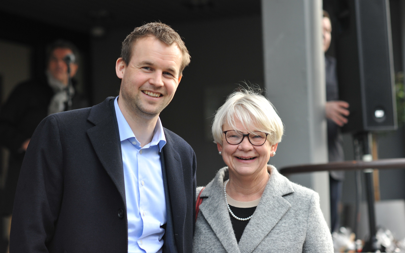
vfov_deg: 15.0
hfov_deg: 23.8
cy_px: 118
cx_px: 203
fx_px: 960
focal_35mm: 87
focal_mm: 85
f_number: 2.5
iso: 1000
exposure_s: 1/2000
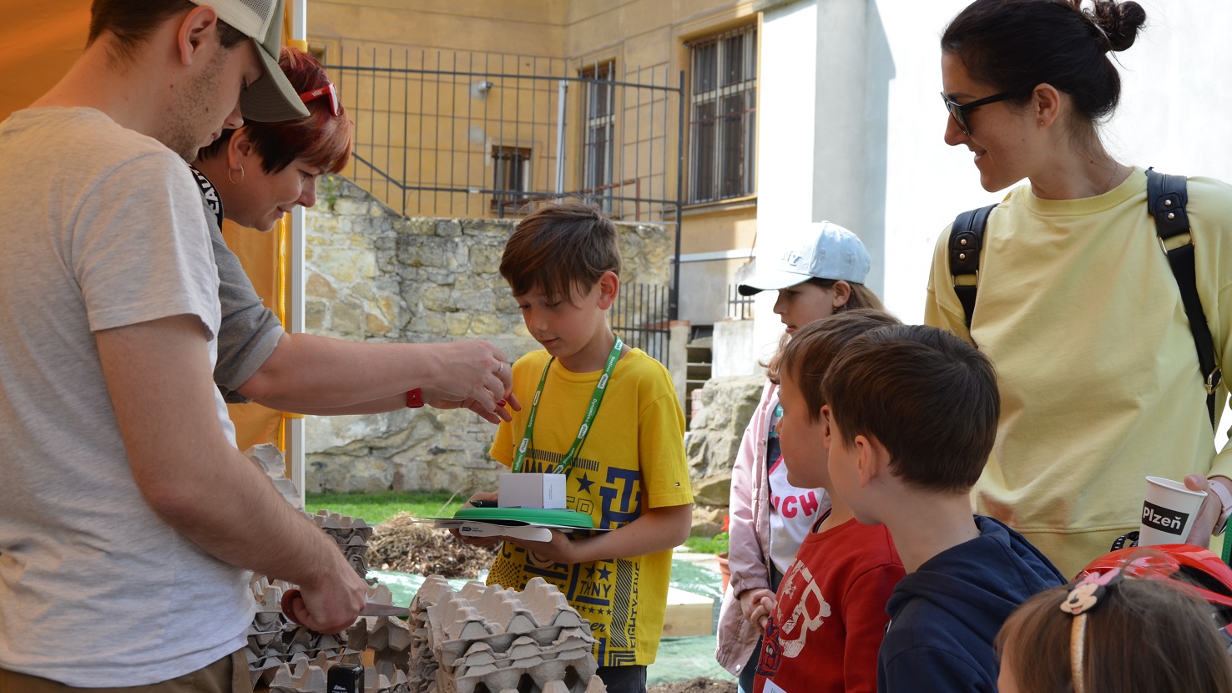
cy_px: 346
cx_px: 610
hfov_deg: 40.6
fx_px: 1666
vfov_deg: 23.5
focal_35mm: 51
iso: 180
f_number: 8
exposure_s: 1/250
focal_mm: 32
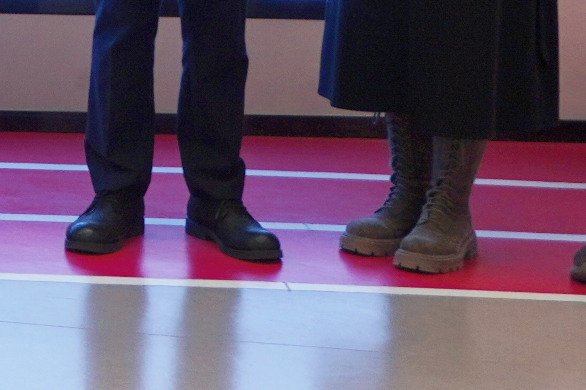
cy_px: -336
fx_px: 2795
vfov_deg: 7.7
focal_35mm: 172
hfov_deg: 10.9
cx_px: -590
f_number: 4
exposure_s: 1/100
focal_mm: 21
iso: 160
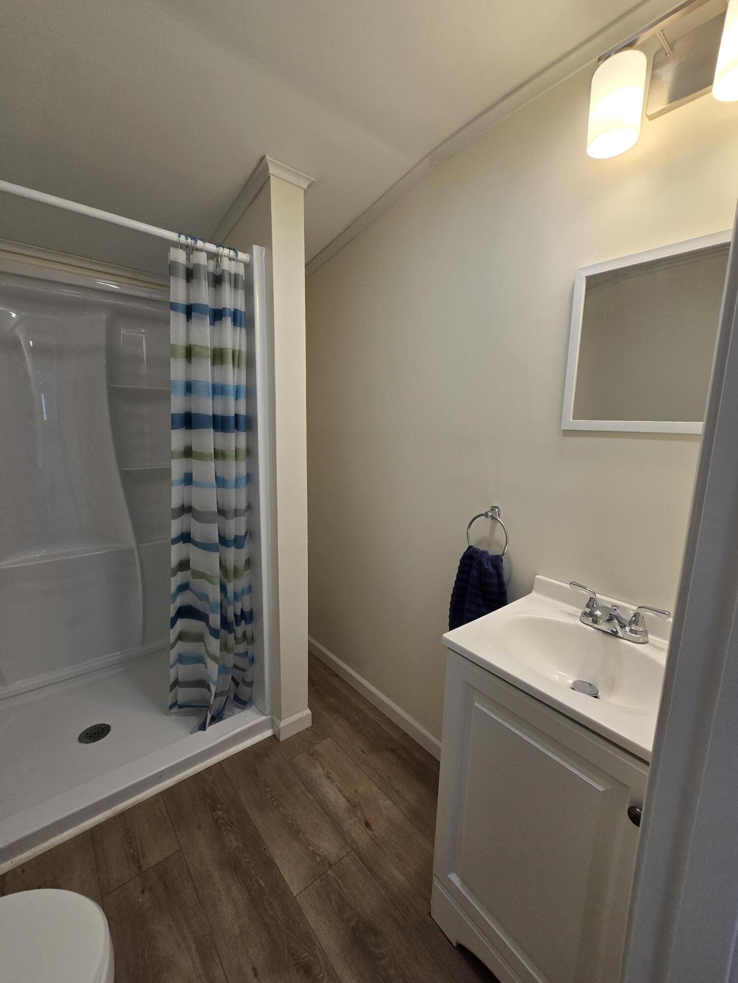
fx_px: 370
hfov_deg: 89.9
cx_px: 369
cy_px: 492
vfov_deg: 106.2
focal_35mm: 13
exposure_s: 1/120
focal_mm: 2.2
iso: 64
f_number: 2.2
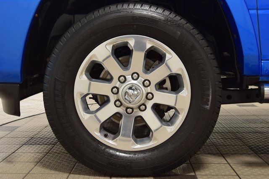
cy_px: 90
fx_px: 392
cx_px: 134
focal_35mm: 52
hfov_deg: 37.8
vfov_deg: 25.8
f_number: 6.3
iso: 720
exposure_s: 1/15
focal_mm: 35
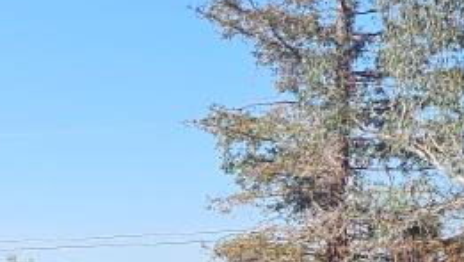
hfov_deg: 14.8
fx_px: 1772
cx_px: 53
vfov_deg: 8.1
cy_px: 480
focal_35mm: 144
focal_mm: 6.3
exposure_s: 1/385
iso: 10
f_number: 1.7
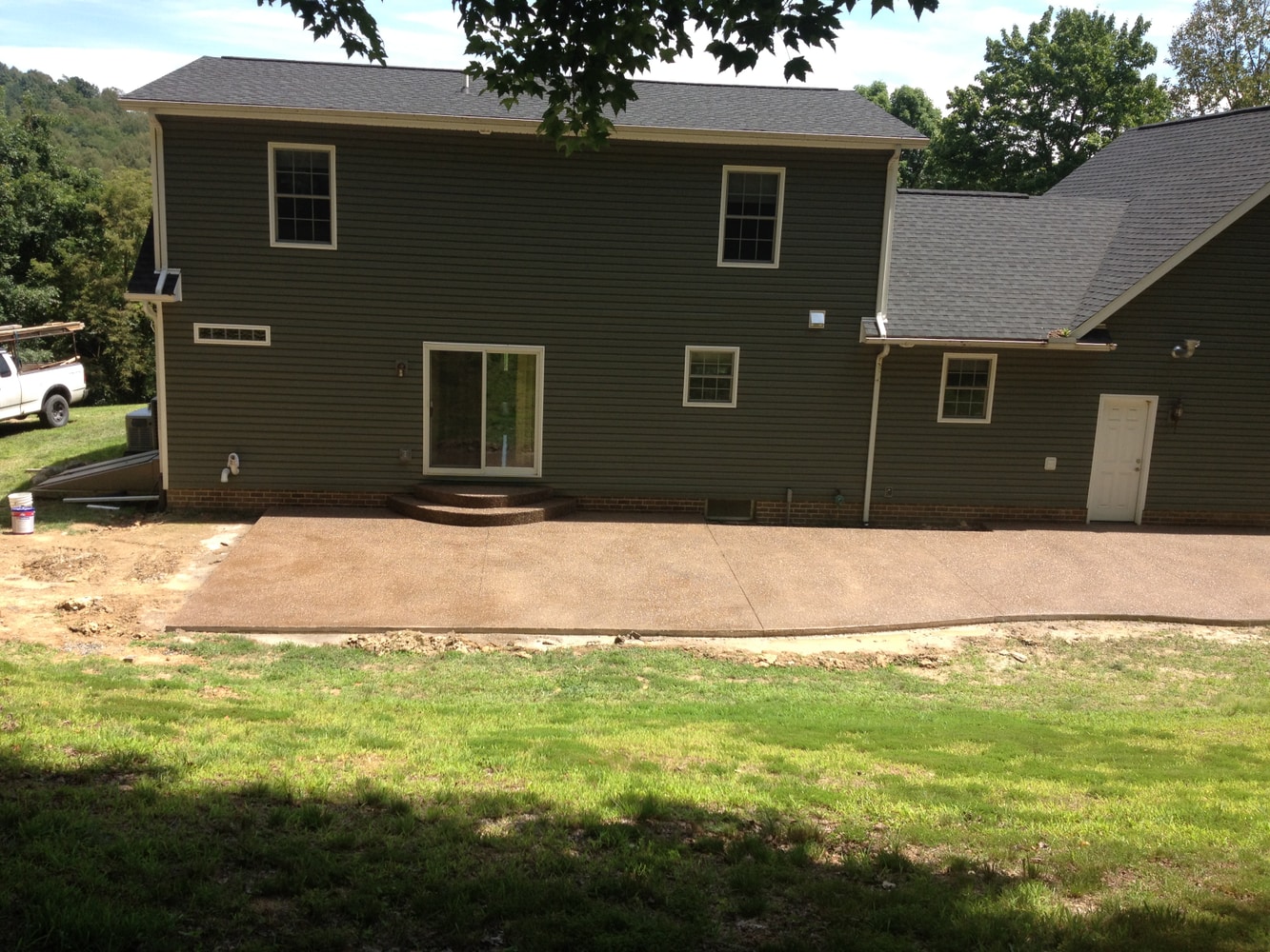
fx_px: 1284
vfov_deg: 40.7
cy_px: 476
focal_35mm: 35
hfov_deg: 52.6
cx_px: 635
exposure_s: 1/708
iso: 50
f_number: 2.4
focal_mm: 4.28
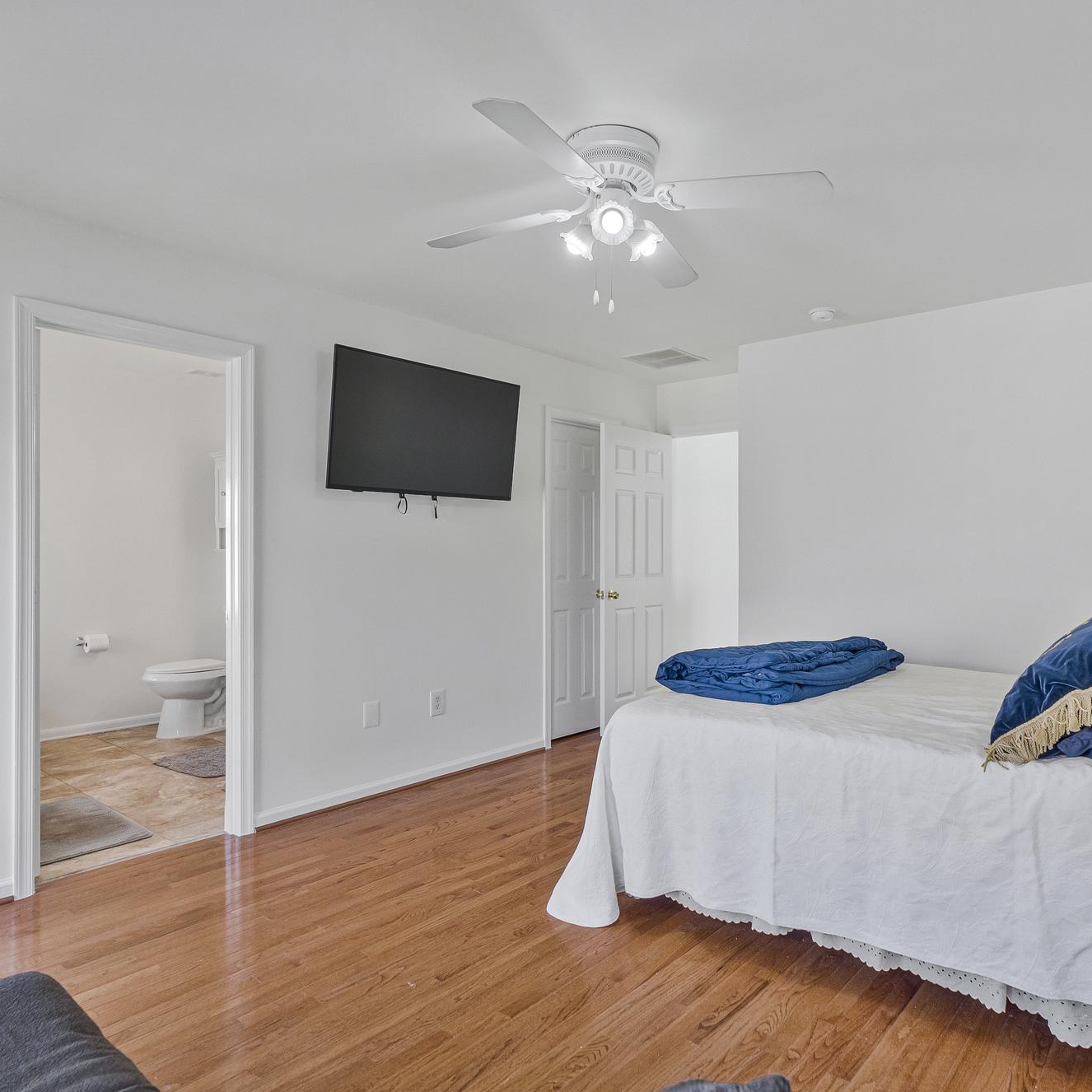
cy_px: 551
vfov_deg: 72.1
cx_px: 646
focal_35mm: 21
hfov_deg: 71.5
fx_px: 749
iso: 1250
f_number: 7.1
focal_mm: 16
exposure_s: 1/100
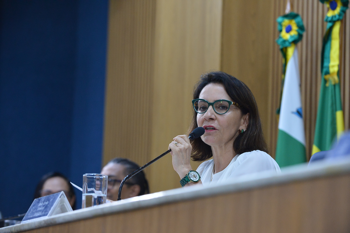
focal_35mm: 120
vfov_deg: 11.4
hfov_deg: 17.1
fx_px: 1166
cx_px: 175
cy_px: 116
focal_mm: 120
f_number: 3.5
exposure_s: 1/250
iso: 4000
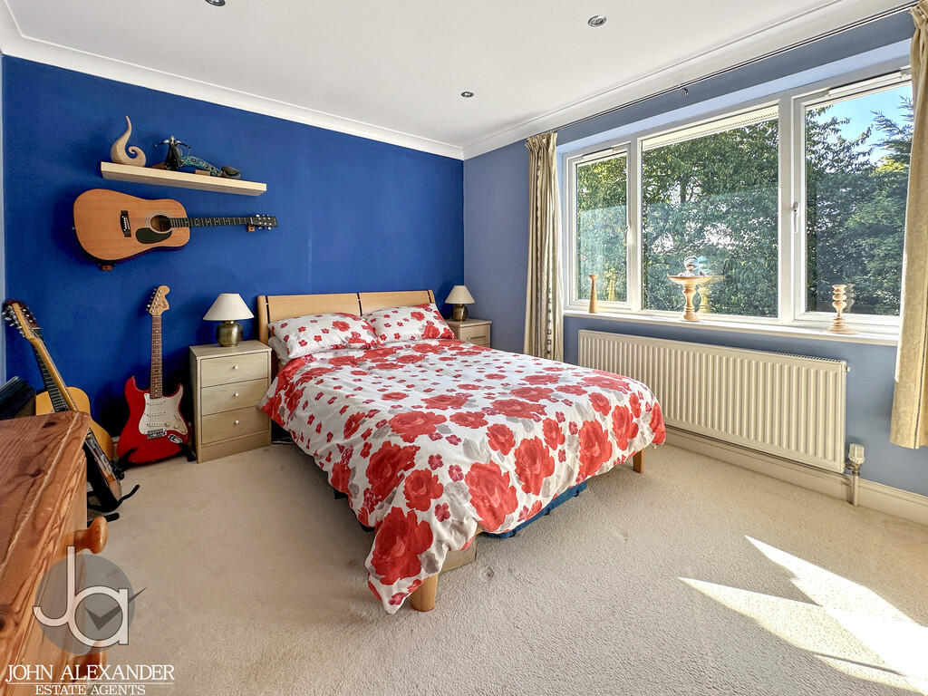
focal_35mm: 14
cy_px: 348
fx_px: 375
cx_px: 464
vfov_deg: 85.7
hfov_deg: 102.1
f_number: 2.2
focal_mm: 2.22
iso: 40
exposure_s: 1/144
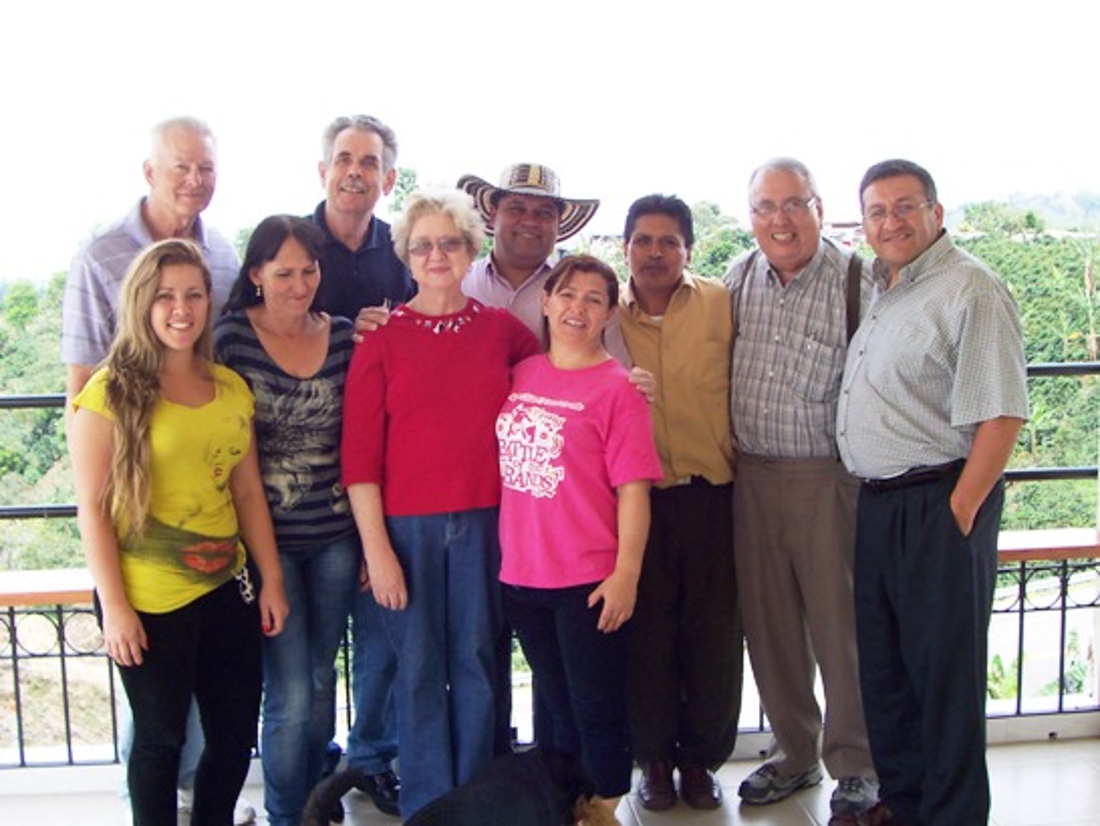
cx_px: 550
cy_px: 413
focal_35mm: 46
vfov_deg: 31.5
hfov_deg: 41.2
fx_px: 1462
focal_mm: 7
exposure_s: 1/250
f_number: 3
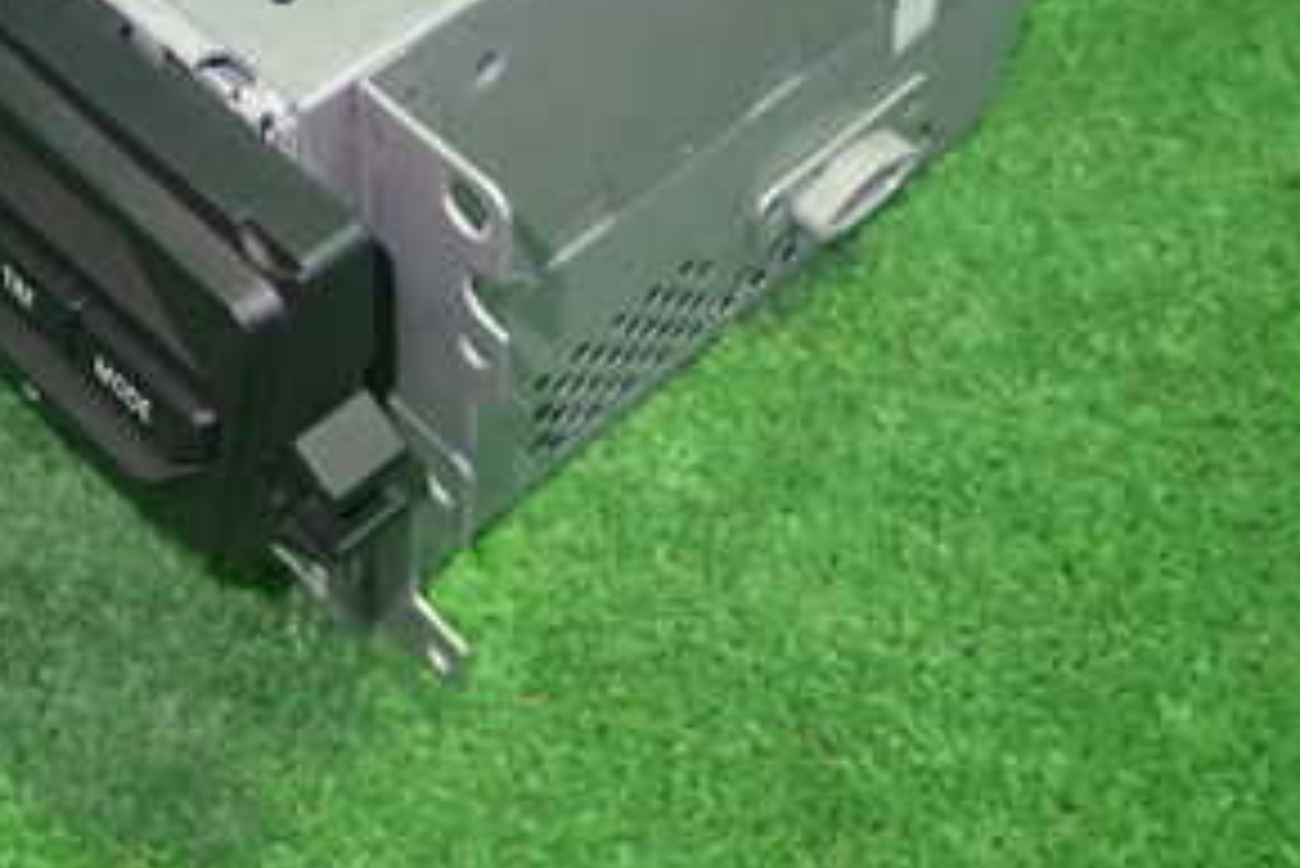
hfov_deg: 36.3
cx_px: 387
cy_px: -22
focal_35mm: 54
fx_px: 1951
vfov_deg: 23.9
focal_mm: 4.5
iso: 400
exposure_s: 1/30
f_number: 2
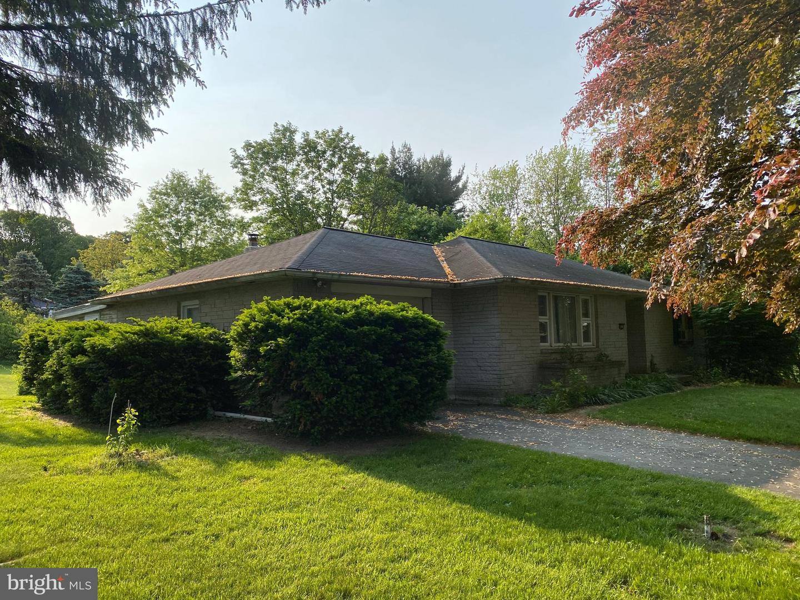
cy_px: 300
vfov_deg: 53.1
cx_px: 400
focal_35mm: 26
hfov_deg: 67.3
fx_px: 601
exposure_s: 1/1678
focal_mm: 4.25
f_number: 1.8
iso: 32
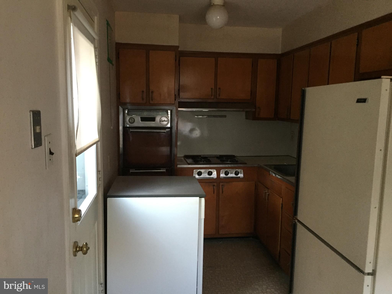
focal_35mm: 29
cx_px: 196
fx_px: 328
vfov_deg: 48.2
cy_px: 147
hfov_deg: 61.7
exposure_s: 1/30
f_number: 2.2
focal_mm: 4.15
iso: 250
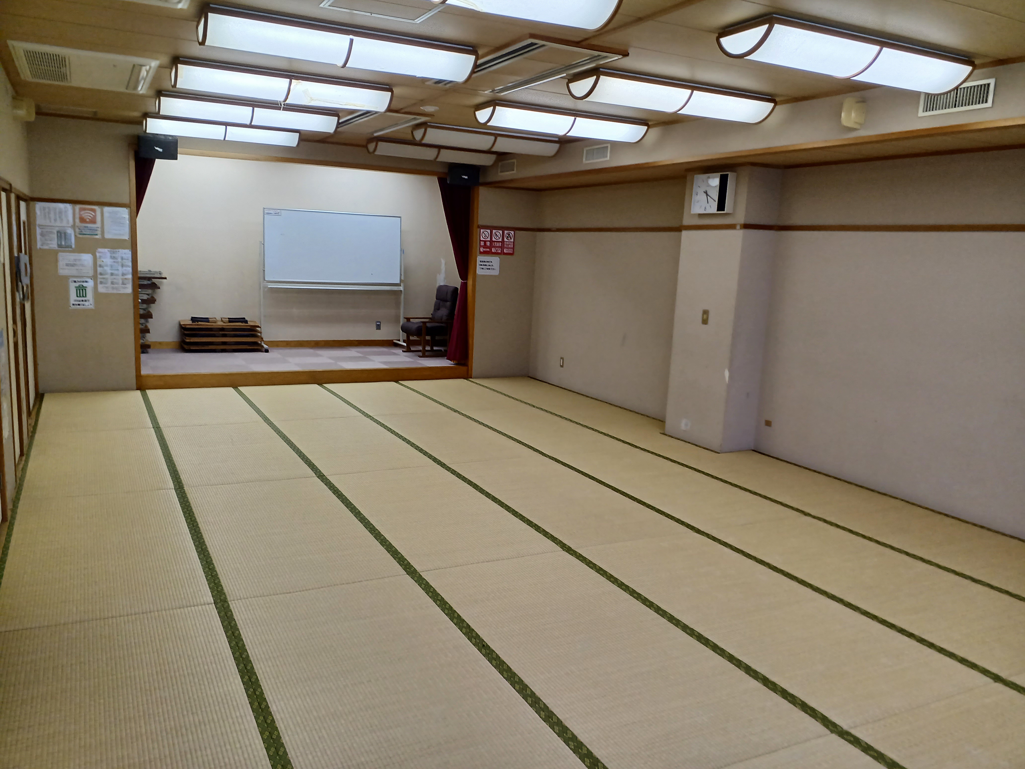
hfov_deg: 65.3
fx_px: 799
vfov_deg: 51.4
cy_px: 384
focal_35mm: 27
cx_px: 512
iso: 50
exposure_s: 1/50
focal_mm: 3.58
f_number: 1.9
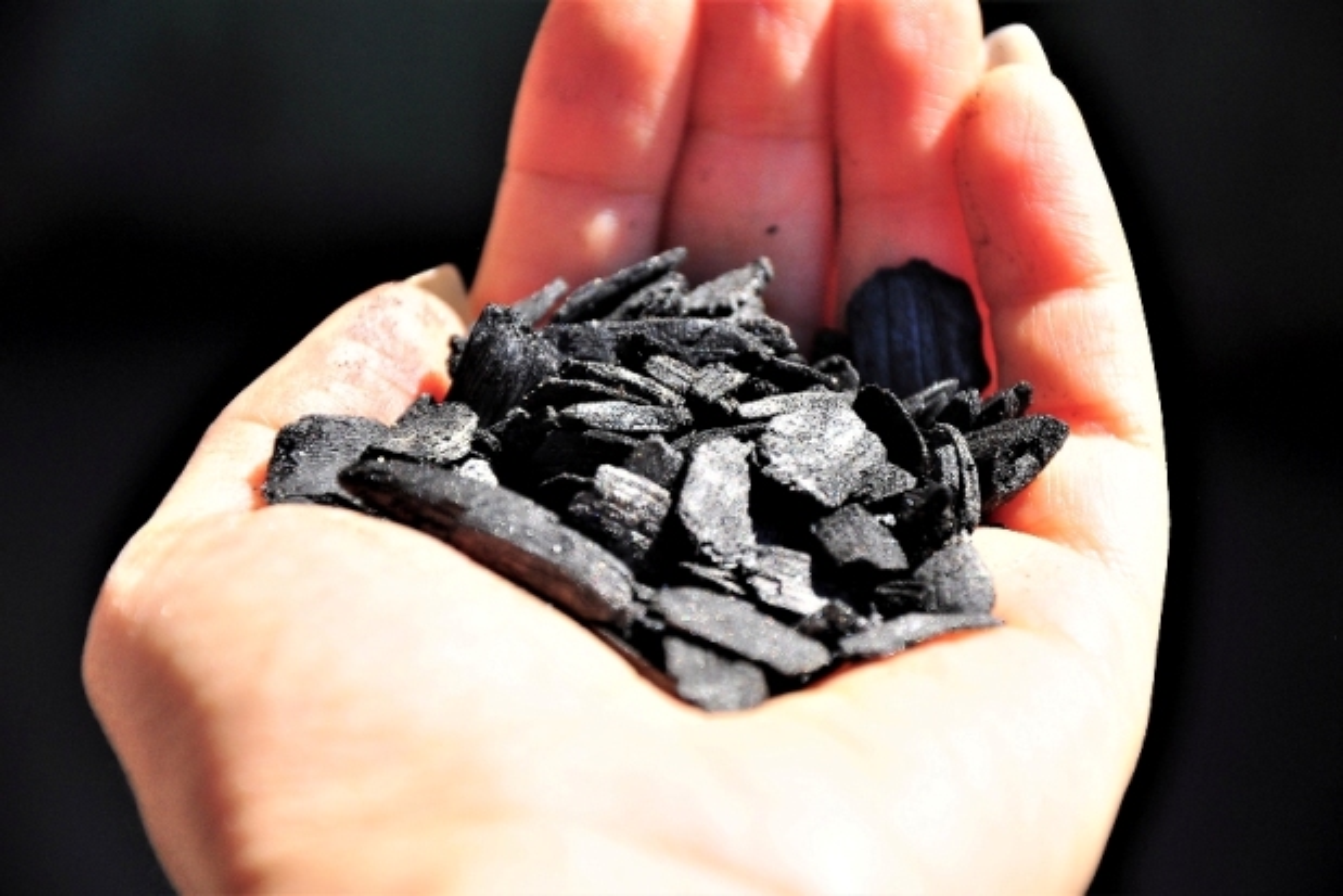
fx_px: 5877
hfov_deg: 13.0
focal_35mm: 158
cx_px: 672
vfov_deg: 8.7
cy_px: 448
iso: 250
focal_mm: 105
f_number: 5.6
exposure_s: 1/640
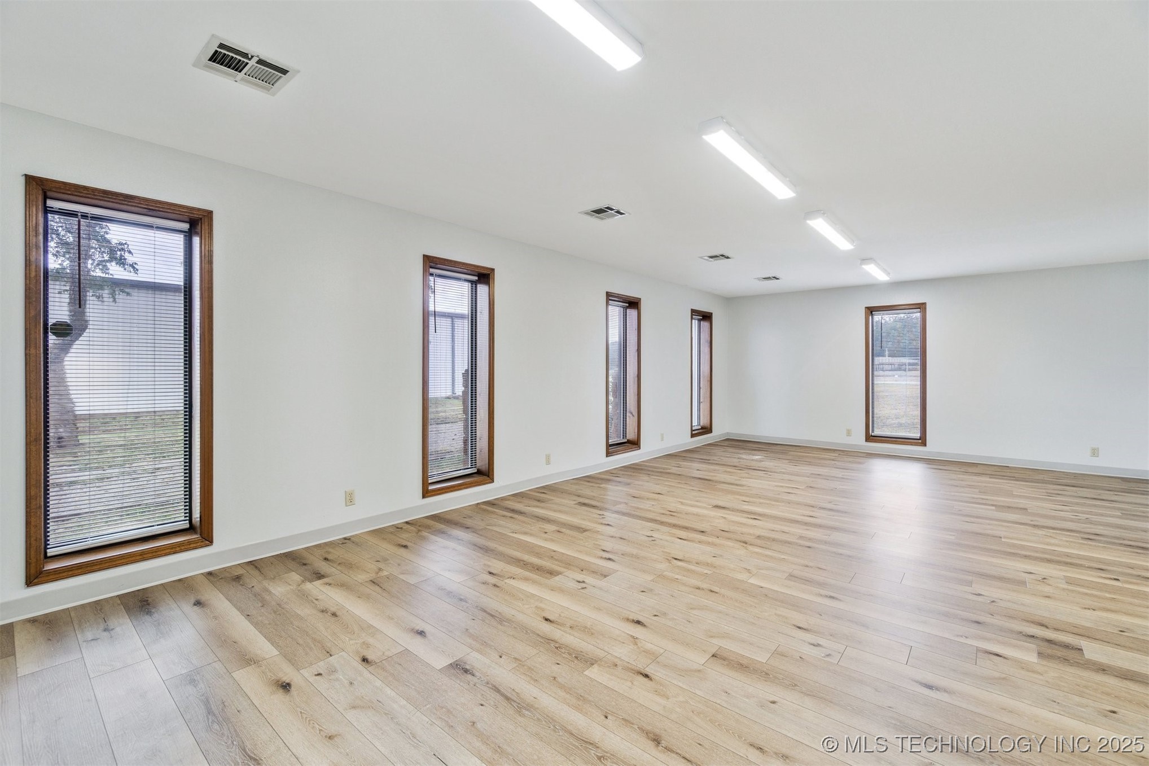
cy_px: 383
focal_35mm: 15
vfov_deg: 77.3
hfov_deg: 100.4
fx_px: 479
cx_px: 574
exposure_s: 1/80
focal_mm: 10
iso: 200
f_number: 6.3
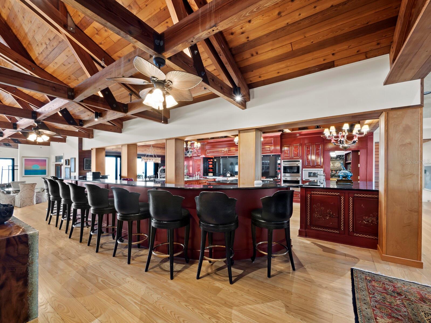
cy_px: 162
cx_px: 216
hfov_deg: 102.0
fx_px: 174
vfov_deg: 85.7
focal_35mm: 14
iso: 200
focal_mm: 7
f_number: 11
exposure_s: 2
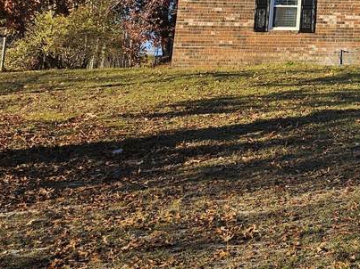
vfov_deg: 19.1
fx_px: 759
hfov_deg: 22.4
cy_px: -47
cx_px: 526
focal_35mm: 73
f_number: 1.7
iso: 10
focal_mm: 6.3
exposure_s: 1/368
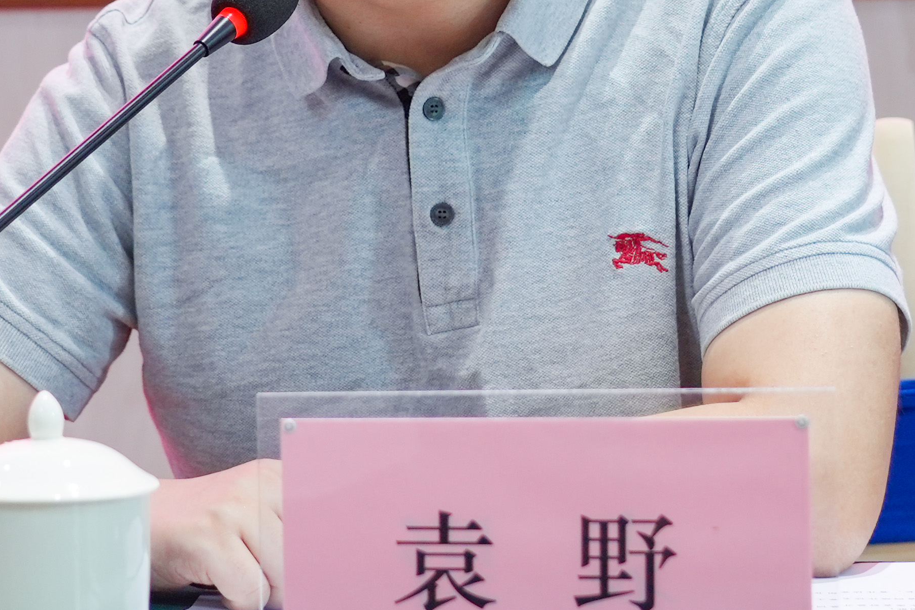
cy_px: -50
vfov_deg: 8.5
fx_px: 4092
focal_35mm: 161
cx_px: 372
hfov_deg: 12.8
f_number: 4
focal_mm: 42
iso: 400
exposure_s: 1/80
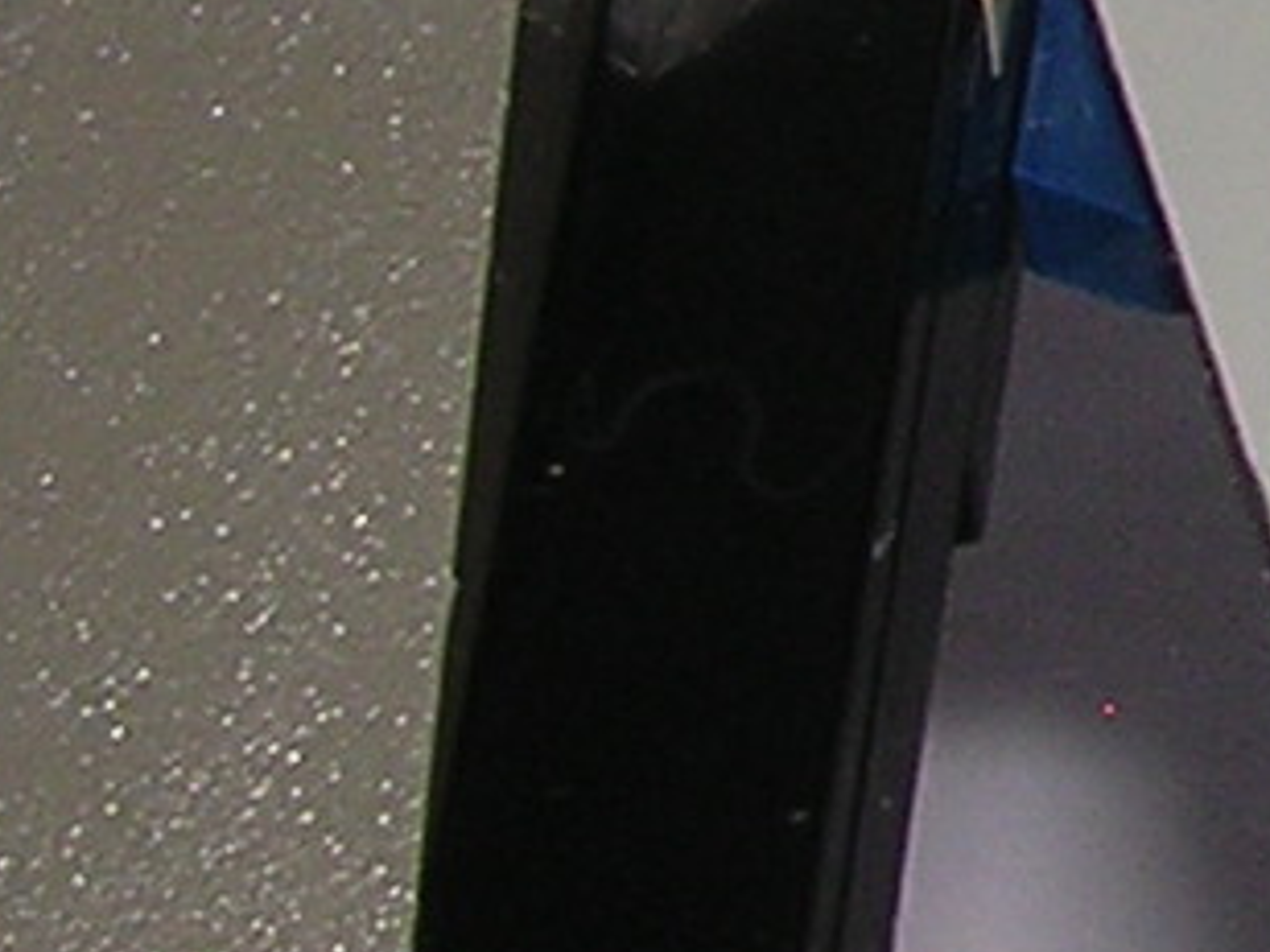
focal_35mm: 253
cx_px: 3369
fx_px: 9282
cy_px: -1030
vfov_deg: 5.7
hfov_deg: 7.2
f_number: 5.6
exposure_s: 1/60.1
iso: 100
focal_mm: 5.8
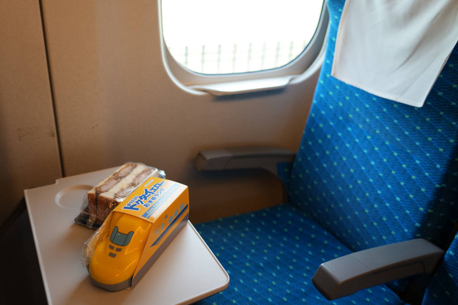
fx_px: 394
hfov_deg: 60.3
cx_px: 229
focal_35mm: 31
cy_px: 152
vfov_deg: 42.3
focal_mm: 31
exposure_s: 1/50
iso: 100
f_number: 3.2
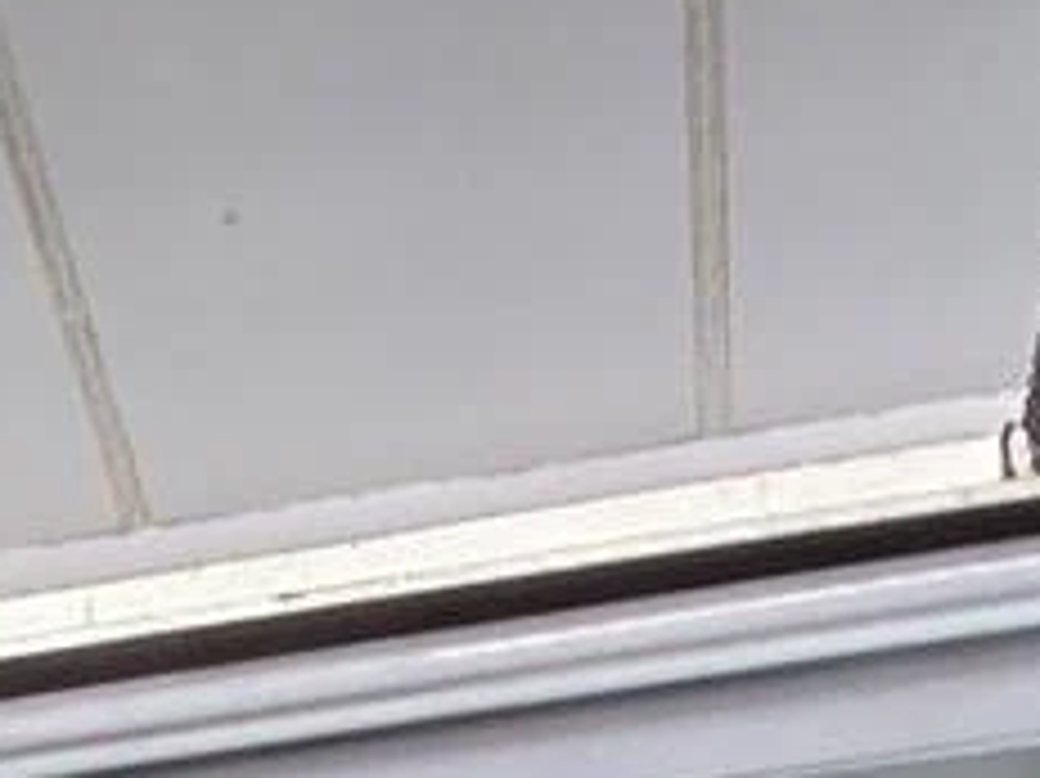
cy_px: 2563
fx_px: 2703
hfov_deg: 21.0
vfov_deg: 10.0
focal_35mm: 90
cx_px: -9
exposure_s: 1/60
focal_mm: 2.2
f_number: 2.2
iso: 125
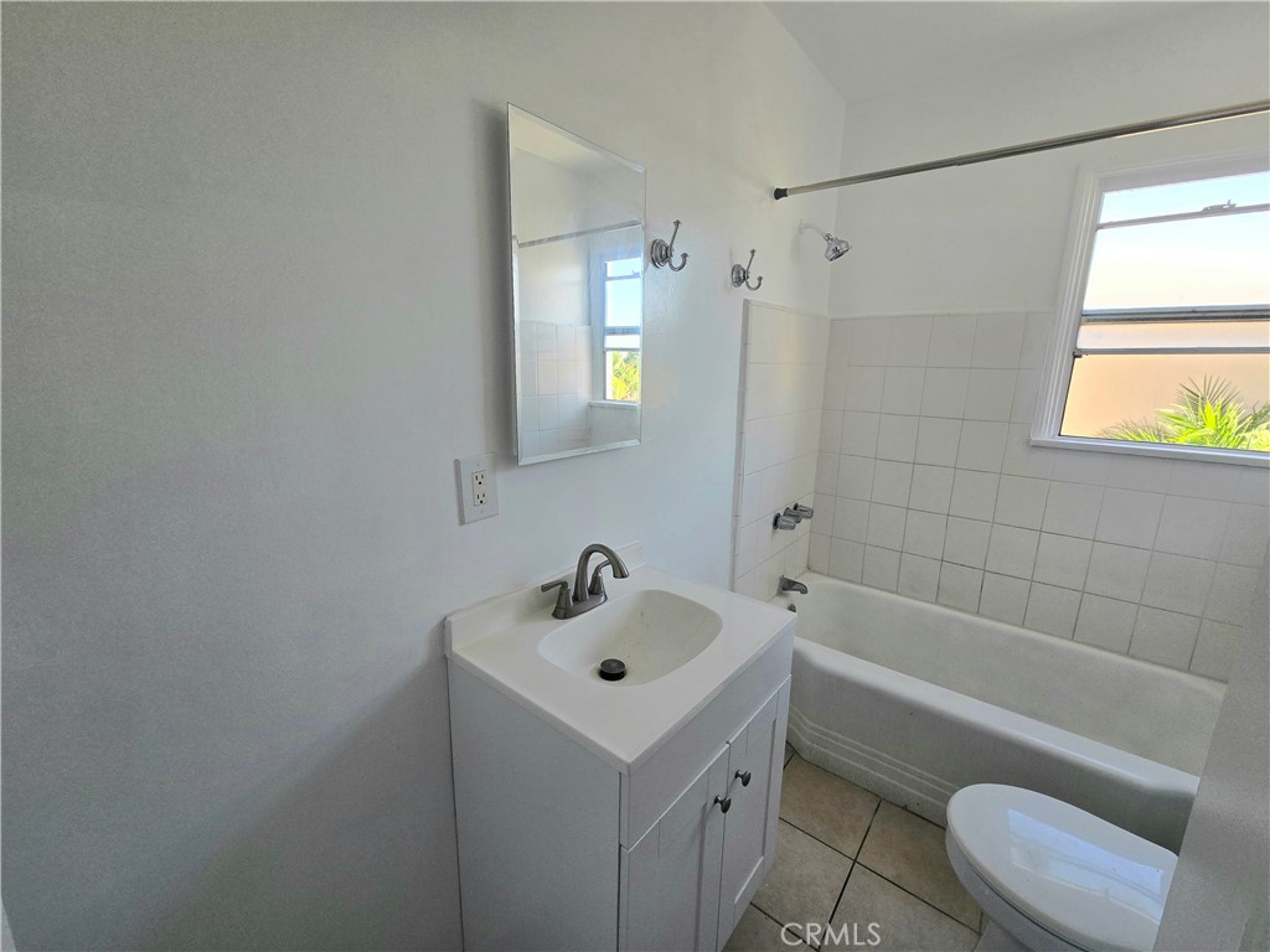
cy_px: 476
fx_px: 477
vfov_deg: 89.9
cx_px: 635
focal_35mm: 13
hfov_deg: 106.2
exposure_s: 1/120
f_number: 2.2
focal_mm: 2.2
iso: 80
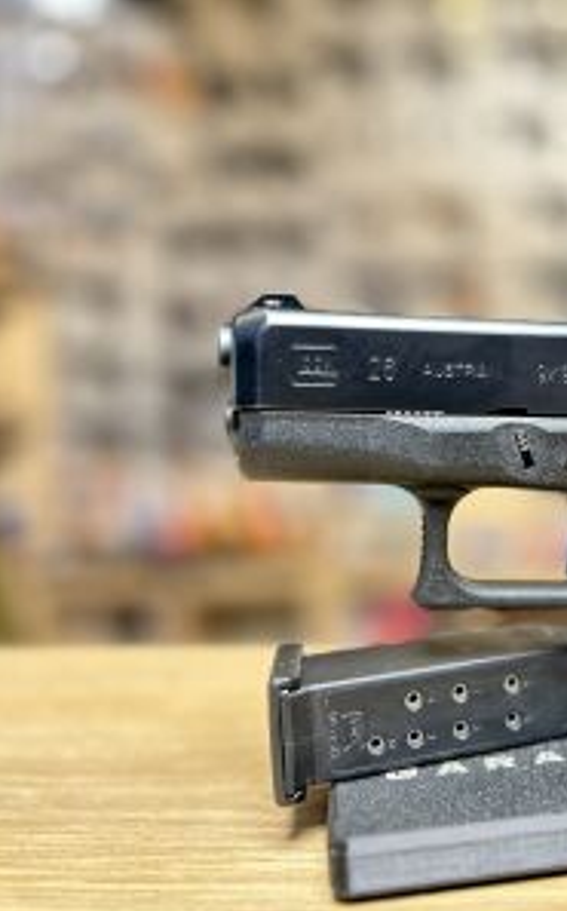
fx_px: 942
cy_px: 465
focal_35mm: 38
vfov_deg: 51.6
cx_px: 565
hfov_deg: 31.1
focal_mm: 5.7
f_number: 1.5
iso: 400
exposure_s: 1/50
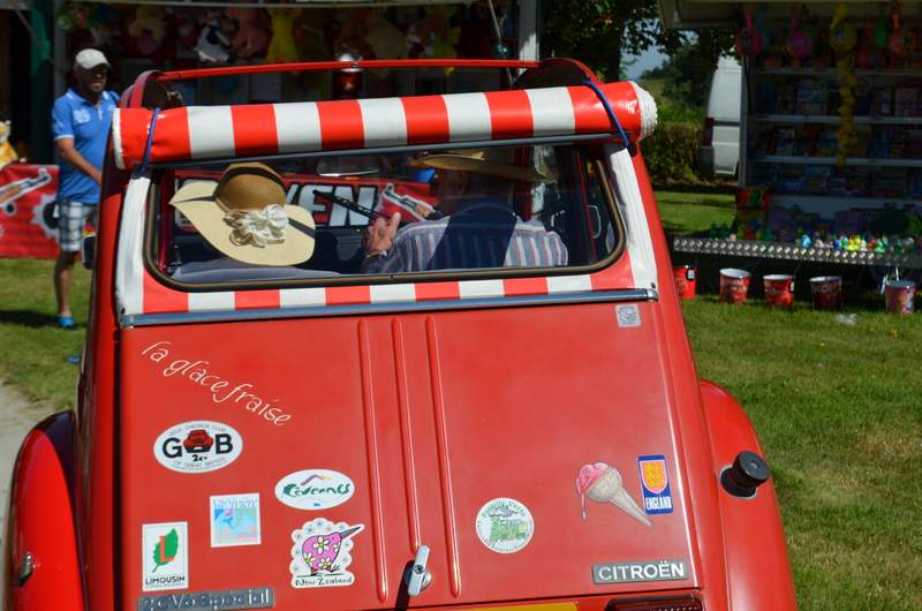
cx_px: 461
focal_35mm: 69
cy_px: 306
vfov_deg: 19.6
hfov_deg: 29.3
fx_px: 1764
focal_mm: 46
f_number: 10
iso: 100
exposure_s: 1/400
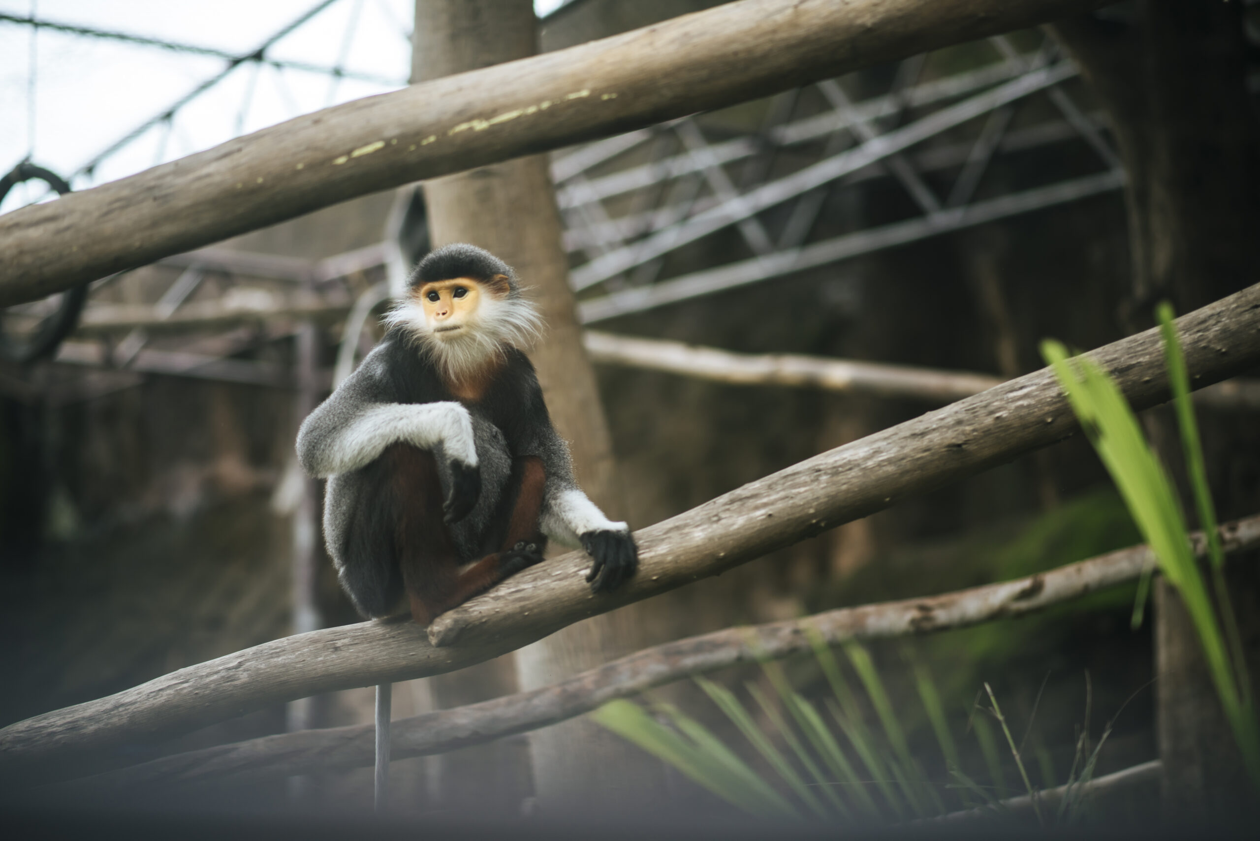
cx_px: 630
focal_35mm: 85
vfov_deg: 16.1
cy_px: 420
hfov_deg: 23.9
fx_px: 2976
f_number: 1.8
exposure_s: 1/1000
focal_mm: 85
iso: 200
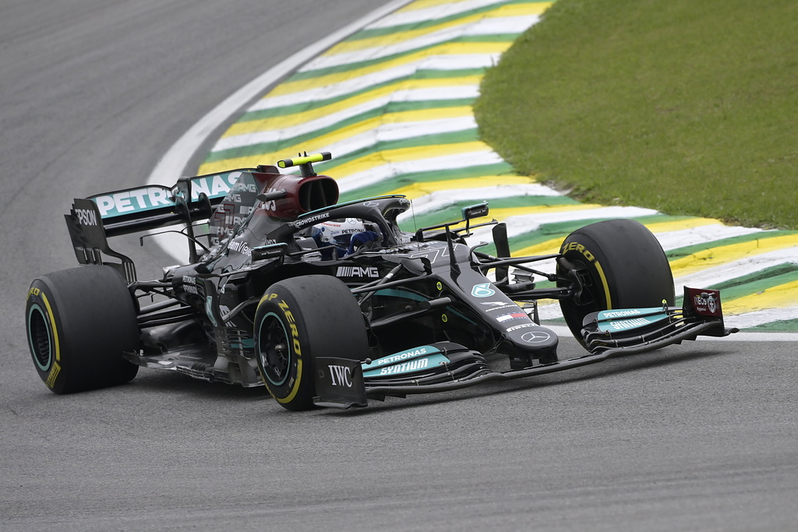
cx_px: 399
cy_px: 266
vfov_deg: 4.0
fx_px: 7537
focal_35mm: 340
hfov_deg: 6.1
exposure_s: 1/1600
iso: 400
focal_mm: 340
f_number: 8
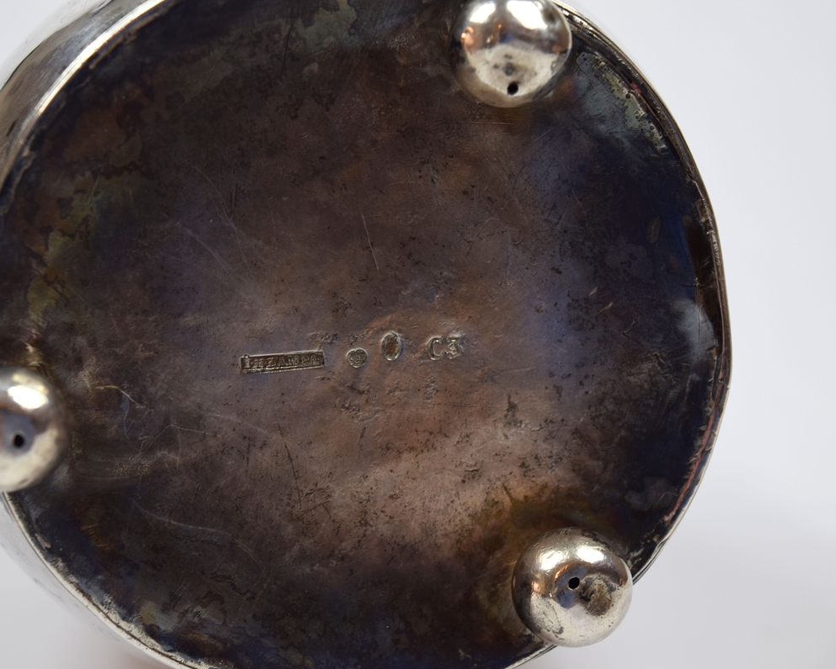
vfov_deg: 19.7
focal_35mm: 78
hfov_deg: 24.4
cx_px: 337
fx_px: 1930
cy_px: 335
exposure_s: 1/30
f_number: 8
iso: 100
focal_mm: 46
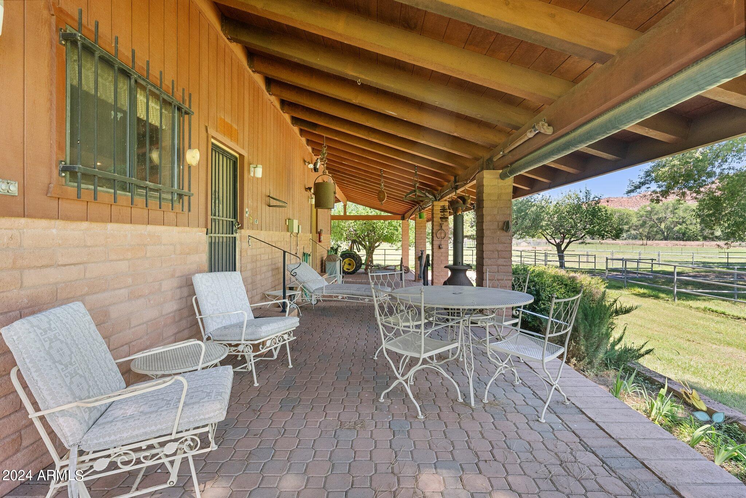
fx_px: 373
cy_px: 249
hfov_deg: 90.0
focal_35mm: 18
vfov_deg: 67.4
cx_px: 373
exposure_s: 1/100
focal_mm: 18
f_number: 8
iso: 800
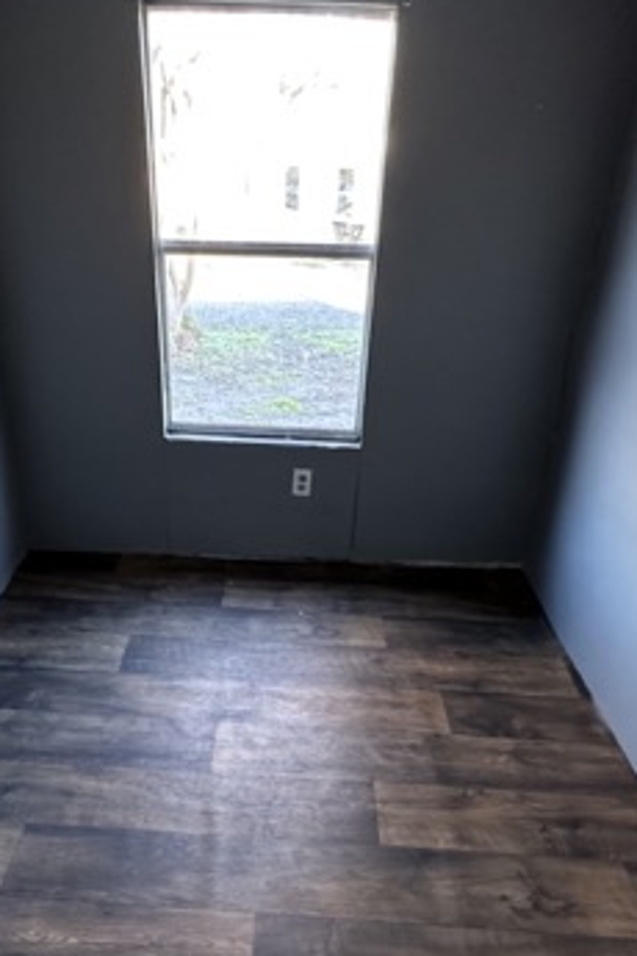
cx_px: 255
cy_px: 538
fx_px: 717
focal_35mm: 27
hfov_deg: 47.6
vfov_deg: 67.1
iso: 320
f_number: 2.2
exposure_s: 1/60
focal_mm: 2.22
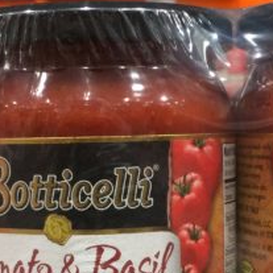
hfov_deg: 18.3
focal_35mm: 95
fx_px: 848
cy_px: 239
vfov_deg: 18.0
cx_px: 164
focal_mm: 4.15
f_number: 2.2
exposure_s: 1/33
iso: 200
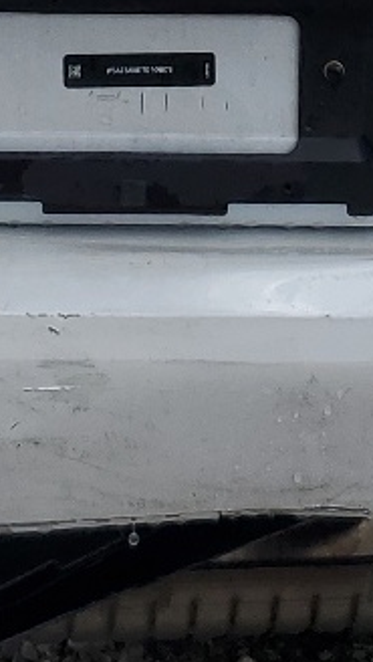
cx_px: 175
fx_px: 2421
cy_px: -87
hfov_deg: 8.8
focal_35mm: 138
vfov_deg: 15.1
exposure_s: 1/3333
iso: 50
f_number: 1.5
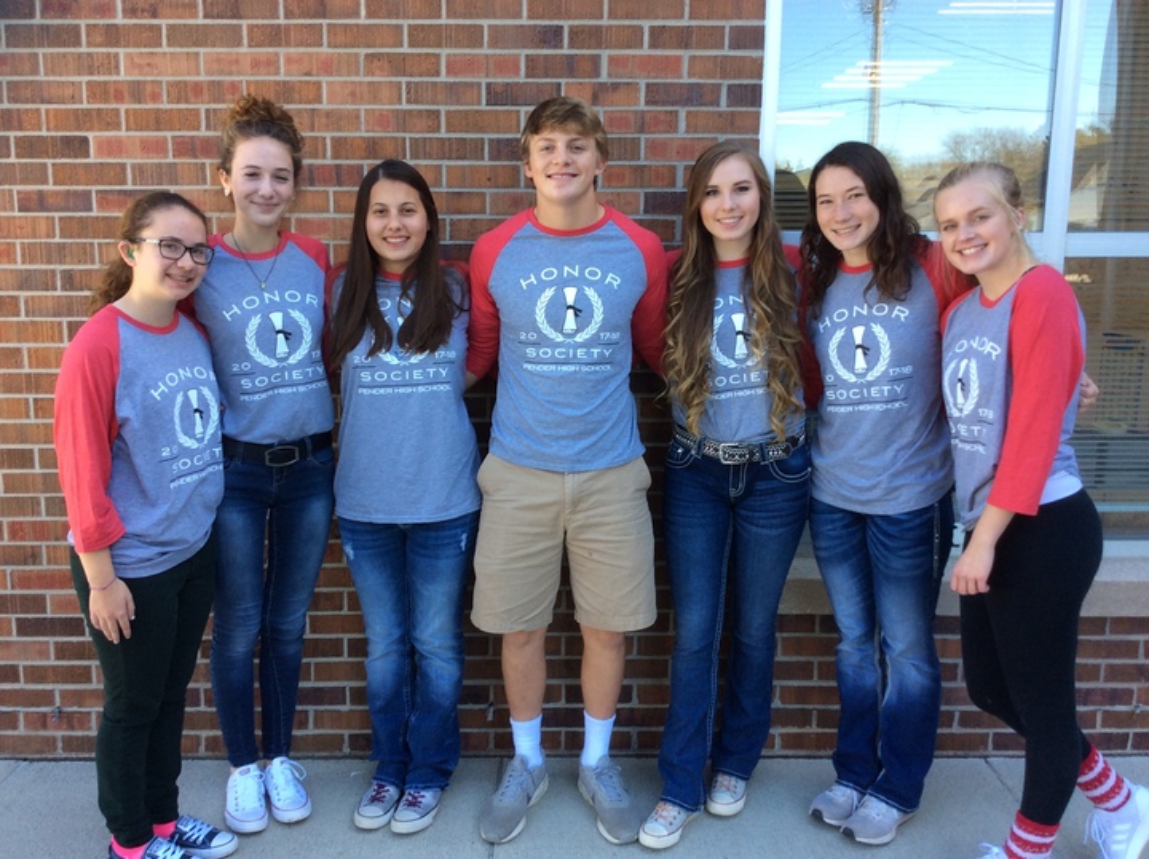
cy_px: 430
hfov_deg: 56.9
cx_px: 574
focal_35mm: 32
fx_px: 1061
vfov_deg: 44.1
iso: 40
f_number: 2.4
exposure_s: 1/120
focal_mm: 3.3
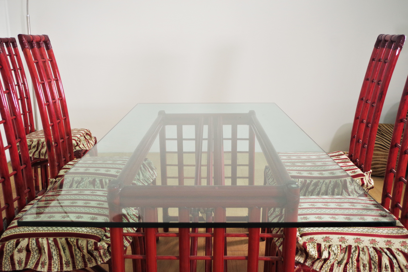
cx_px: 204
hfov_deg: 55.8
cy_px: 136
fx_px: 385
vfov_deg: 38.9
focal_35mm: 34
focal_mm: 23.13
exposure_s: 1/60
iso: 400
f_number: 4
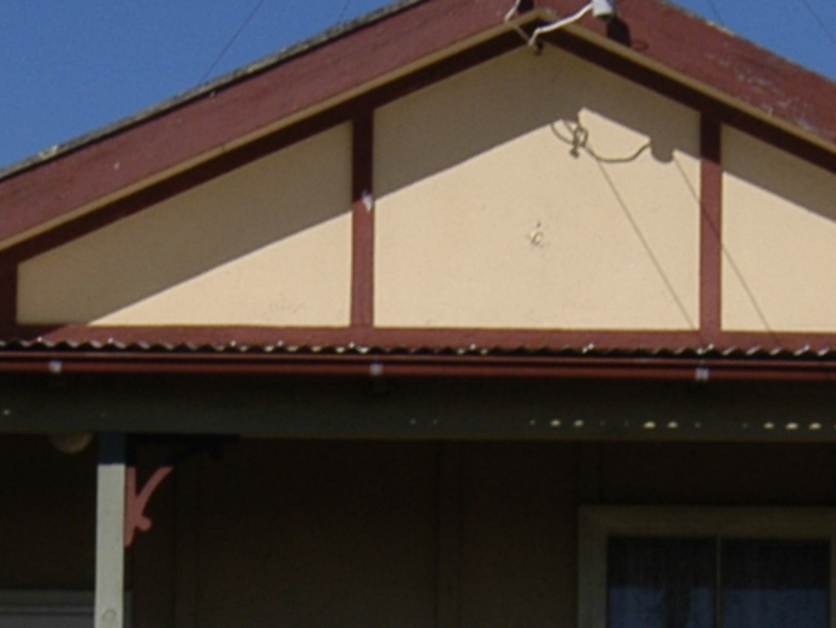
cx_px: 535
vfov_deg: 7.1
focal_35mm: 205
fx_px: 4953
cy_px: 1096
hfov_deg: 9.6
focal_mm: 23
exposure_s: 1/500
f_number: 11
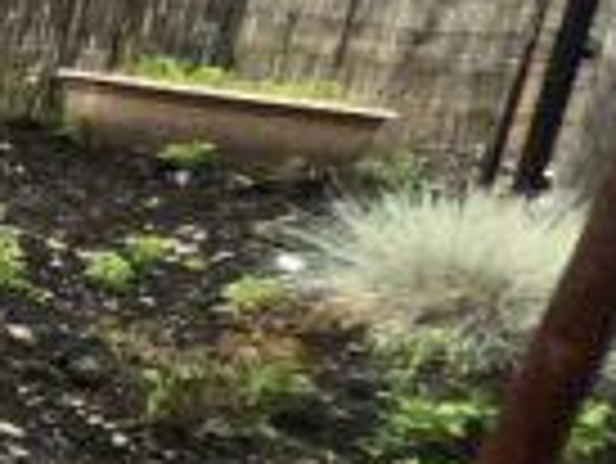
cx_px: -1677
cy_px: 126
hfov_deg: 8.9
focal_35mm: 97
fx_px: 1728
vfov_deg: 15.2
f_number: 1.8
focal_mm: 1.57
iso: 25
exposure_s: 1/214
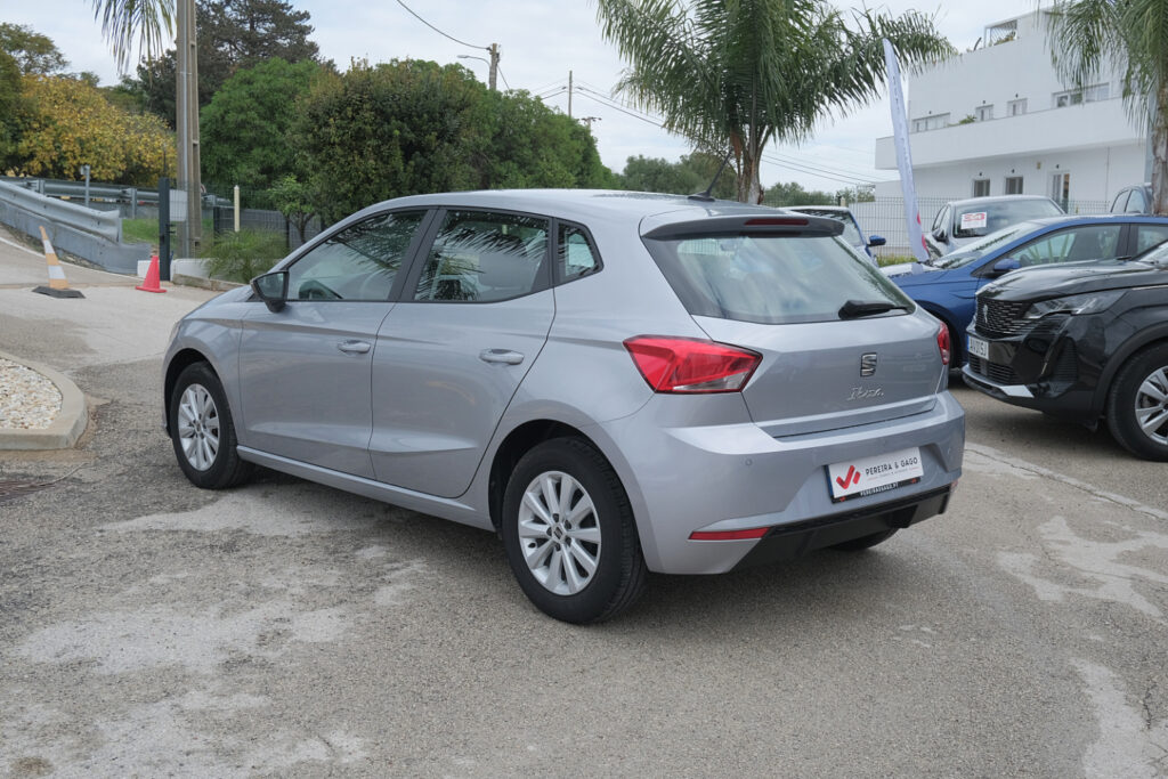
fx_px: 1298
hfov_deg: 48.5
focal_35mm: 40
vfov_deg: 33.4
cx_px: 584
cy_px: 390
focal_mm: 26.4
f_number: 9
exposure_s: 1/200
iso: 400
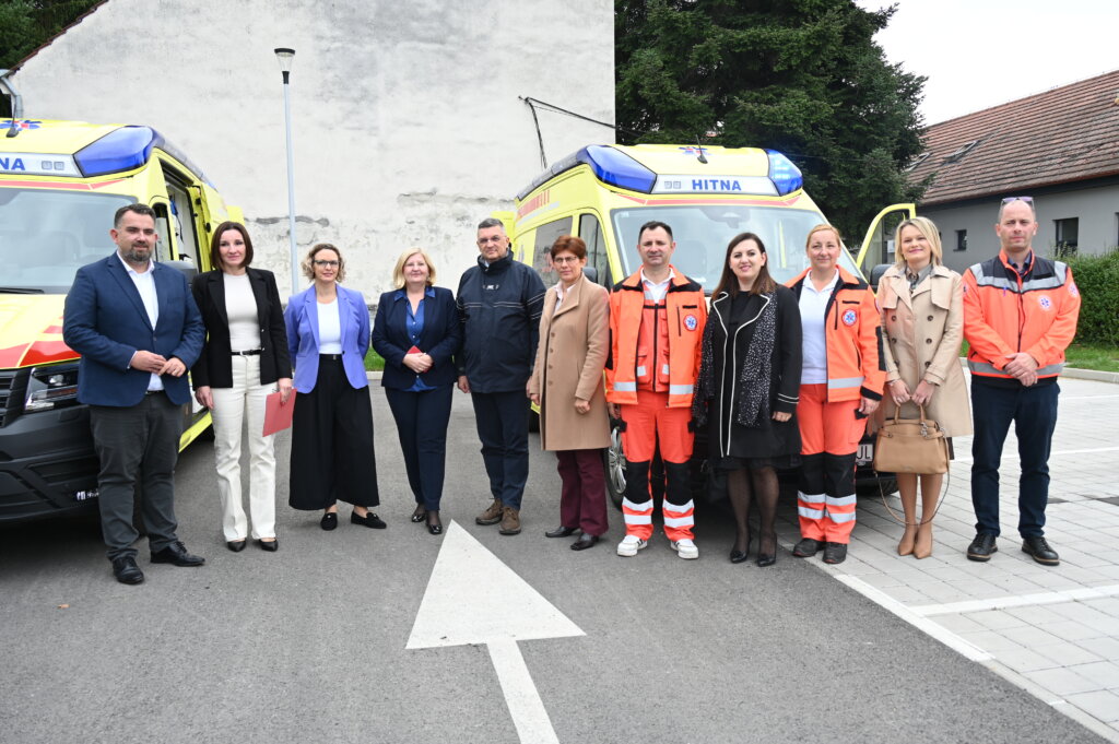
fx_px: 901
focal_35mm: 29
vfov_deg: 44.9
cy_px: 372
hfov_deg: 63.7
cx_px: 560
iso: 100
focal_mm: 29
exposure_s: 1/100
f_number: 5
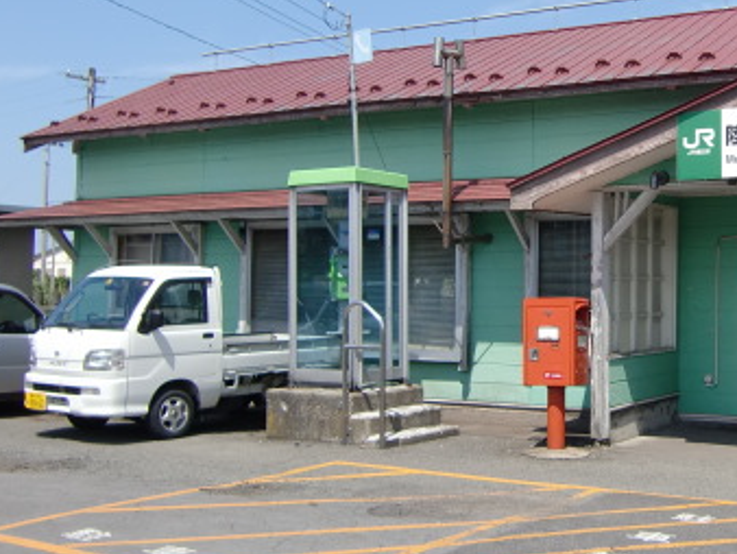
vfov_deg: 27.5
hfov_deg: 34.3
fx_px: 1129
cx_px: 652
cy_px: 233
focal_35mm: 53
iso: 64
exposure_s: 1/200
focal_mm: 4.9
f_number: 7
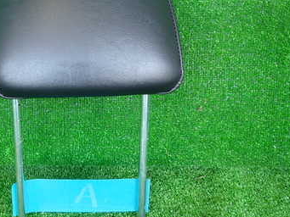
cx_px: 67
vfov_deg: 32.7
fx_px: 369
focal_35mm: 44
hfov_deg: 41.5
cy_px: 75
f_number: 2
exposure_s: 1/40
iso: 200
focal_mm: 4.5
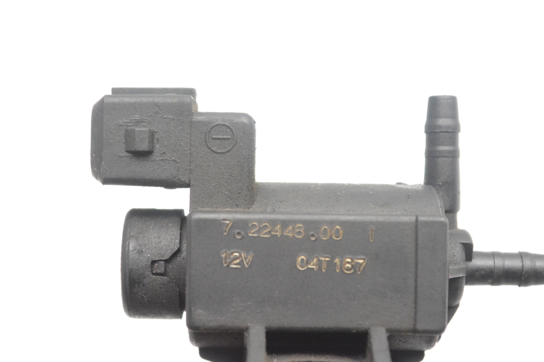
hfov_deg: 24.6
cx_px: 272
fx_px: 1246
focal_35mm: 82
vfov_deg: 16.5
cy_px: 181
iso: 6400
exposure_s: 1/320
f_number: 9
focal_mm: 55
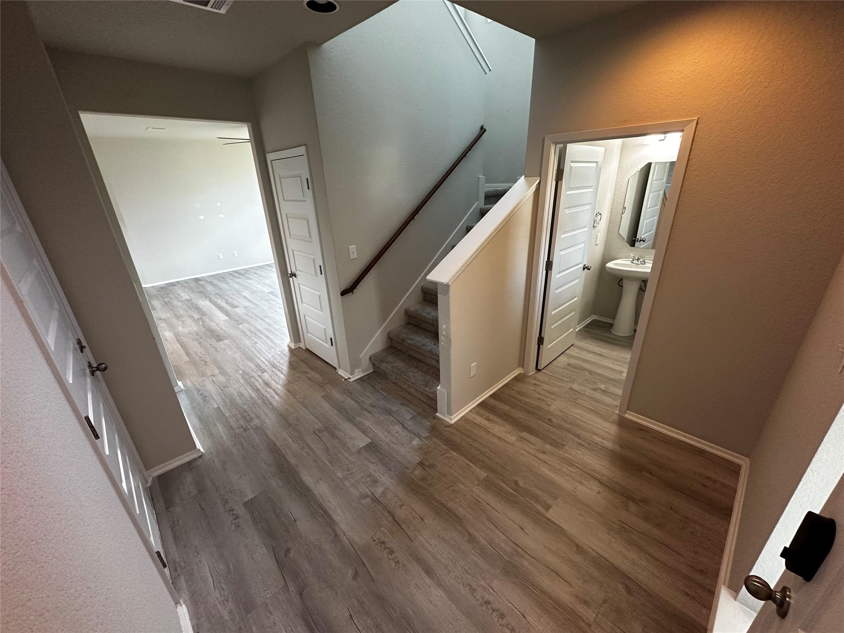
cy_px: 316
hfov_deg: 102.1
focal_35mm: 14
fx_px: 341
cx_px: 422
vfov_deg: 85.7
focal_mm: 2.22
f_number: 2.2
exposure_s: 1/120
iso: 250
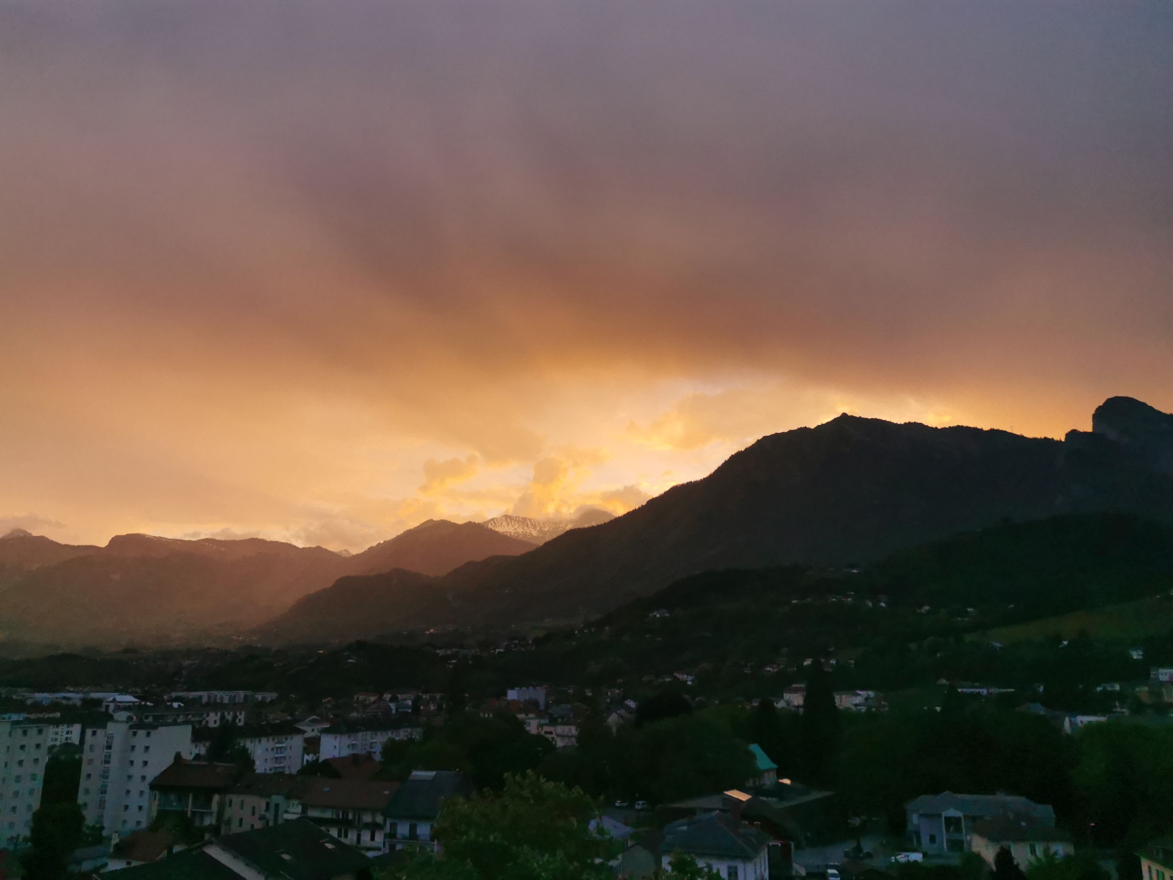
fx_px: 915
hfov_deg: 65.3
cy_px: 440
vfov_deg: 51.4
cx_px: 586
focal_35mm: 27
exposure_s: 1/4000
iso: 200
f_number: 1.6
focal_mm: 5.56
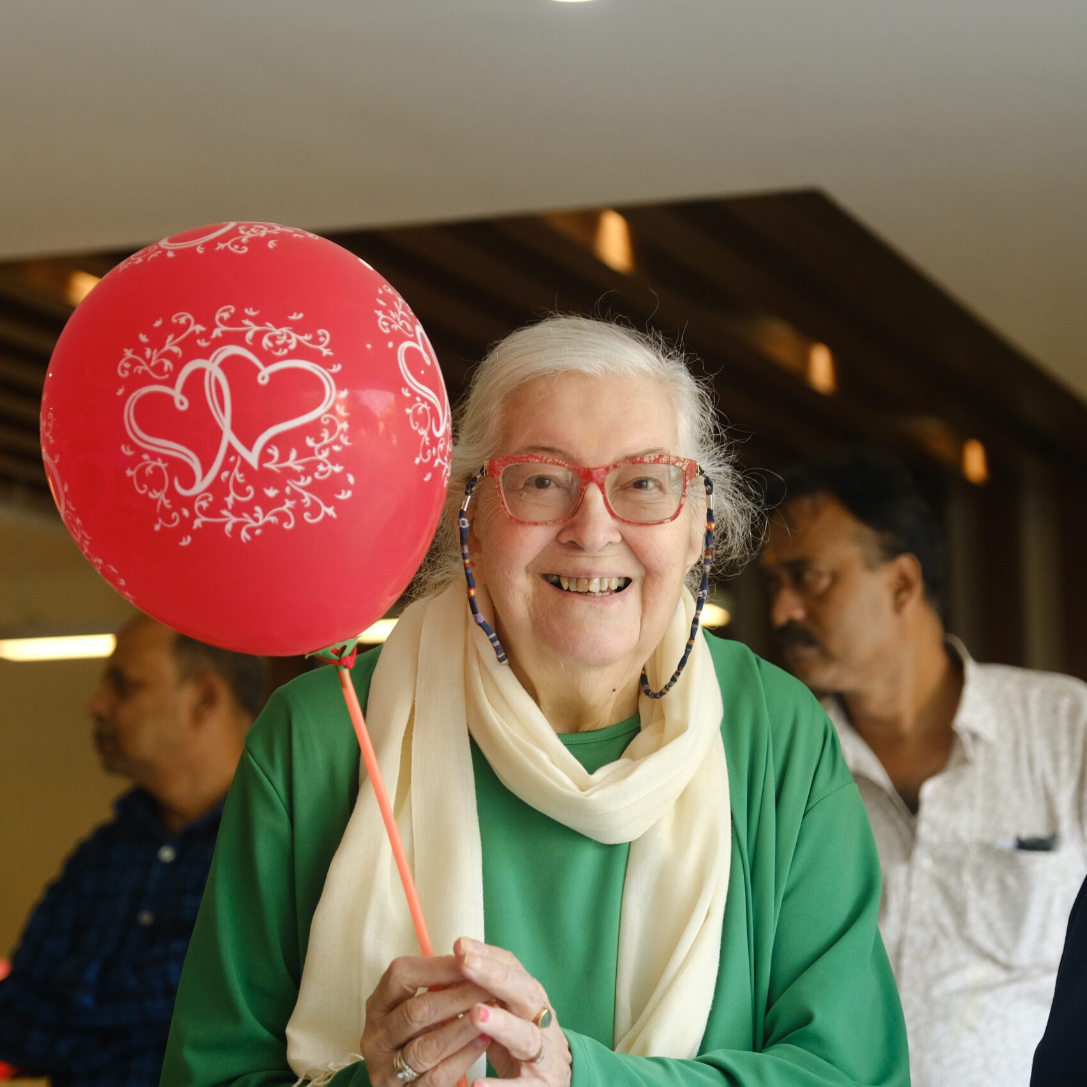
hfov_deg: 16.4
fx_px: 3766
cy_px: 543
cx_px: 558
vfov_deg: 16.4
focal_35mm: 106
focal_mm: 55
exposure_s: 1/320
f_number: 2.8
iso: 1000
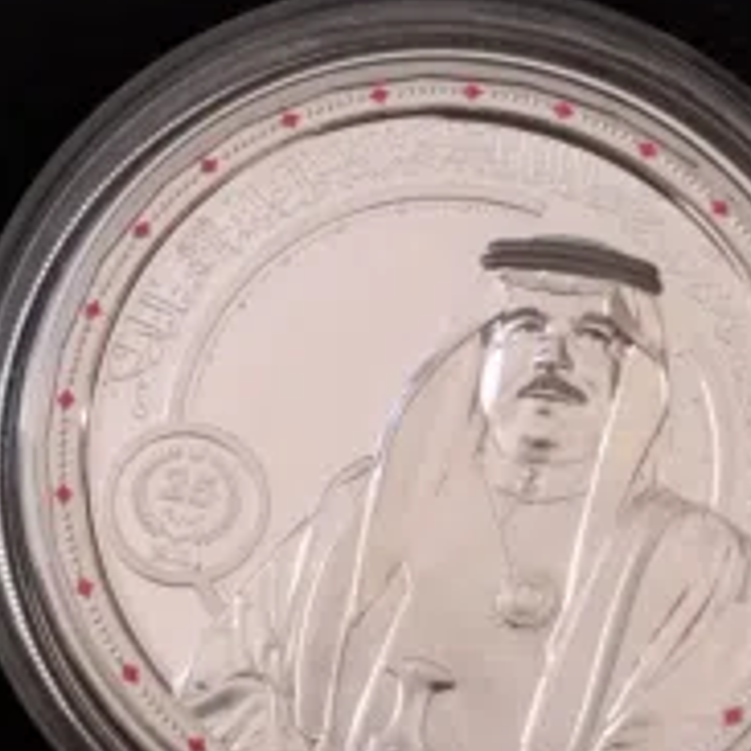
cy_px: 431
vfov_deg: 15.5
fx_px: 2749
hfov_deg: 15.5
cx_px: 460
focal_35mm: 112
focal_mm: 4.22
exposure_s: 1/100
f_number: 1.8
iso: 100
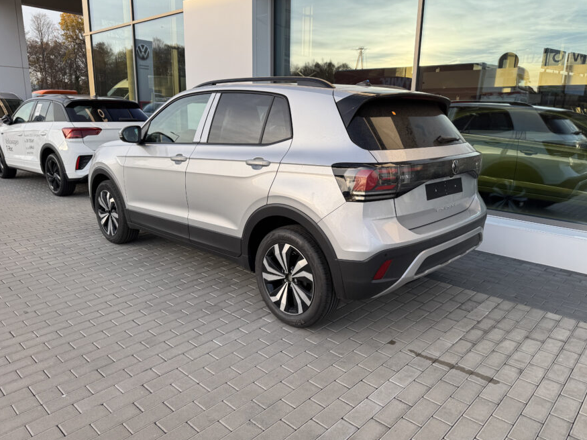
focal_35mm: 25
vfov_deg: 54.9
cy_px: 221
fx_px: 424
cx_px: 299
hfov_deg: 69.4
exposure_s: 1/715
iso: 80
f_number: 1.78
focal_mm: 6.76
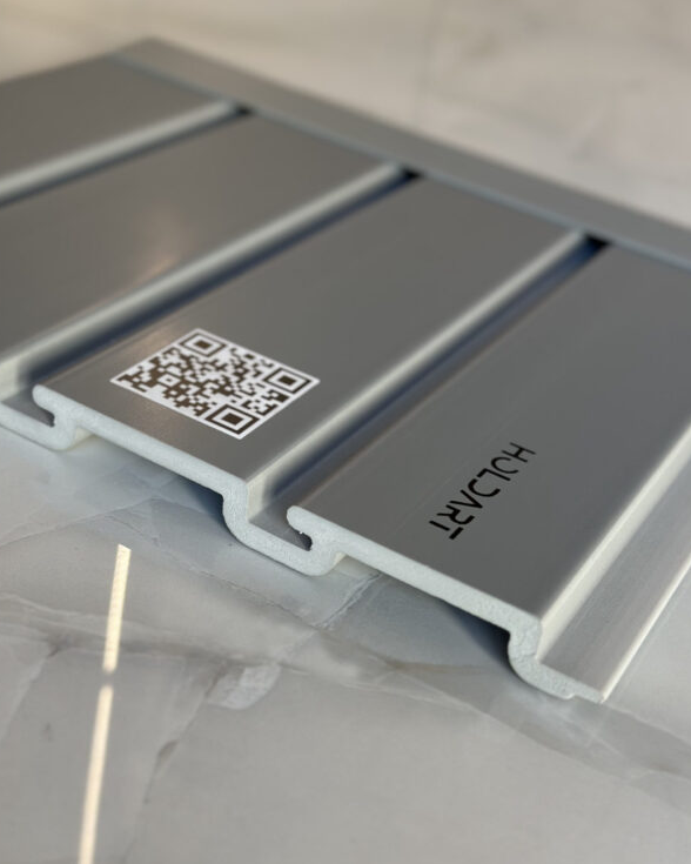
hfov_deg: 29.7
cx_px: 344
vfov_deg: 36.7
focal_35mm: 51
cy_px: 429
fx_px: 1304
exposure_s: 1/101
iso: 125
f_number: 1.78
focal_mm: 6.86
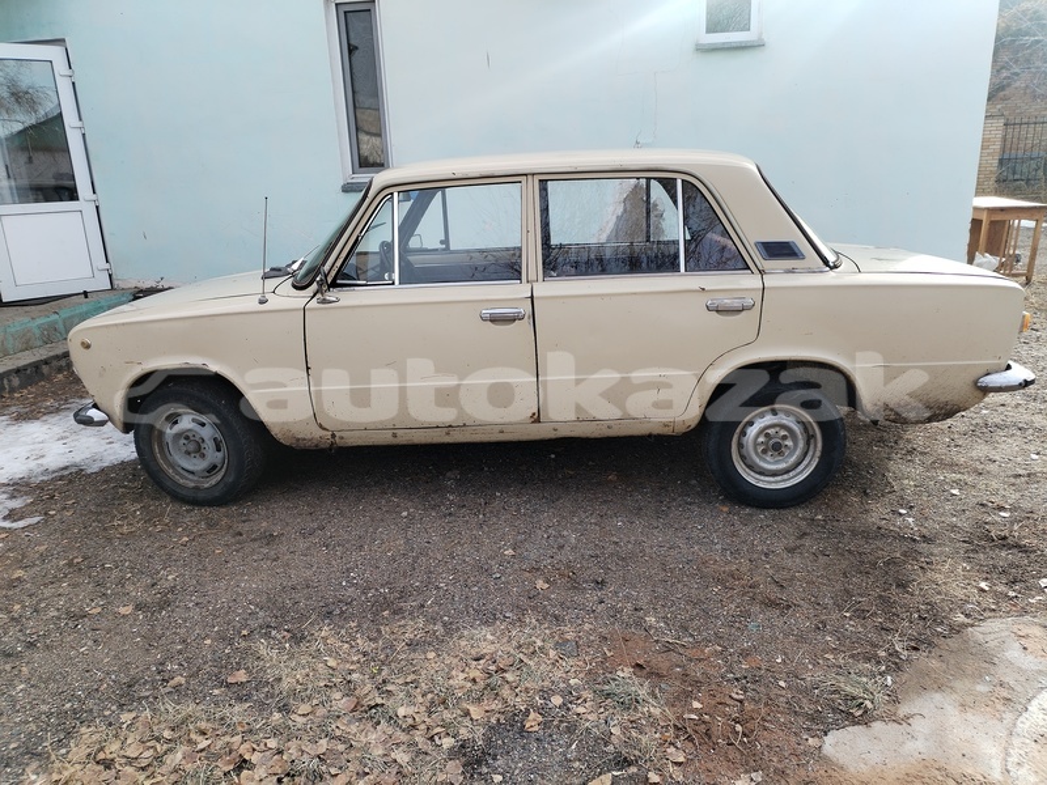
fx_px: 786
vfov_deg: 53.1
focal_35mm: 26
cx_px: 524
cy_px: 392
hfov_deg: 67.3
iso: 100
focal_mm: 4.75
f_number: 1.8
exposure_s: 1/284
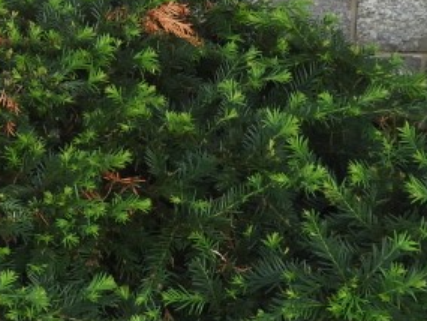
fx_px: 2493
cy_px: -316
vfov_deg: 7.1
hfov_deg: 9.6
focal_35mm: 202
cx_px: -142
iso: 100
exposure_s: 1/80
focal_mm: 7.2
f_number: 3.8
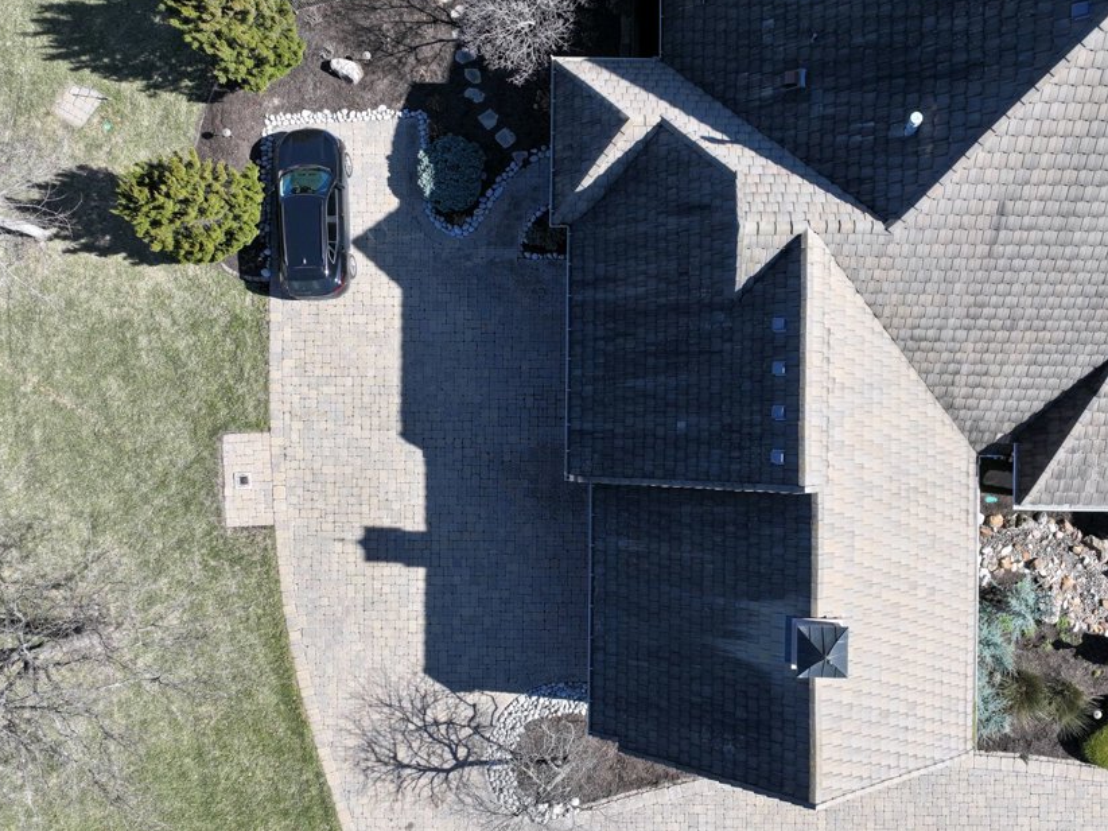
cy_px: 461
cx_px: 679
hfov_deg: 52.2
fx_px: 1120
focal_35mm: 35
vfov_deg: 40.6
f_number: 2.8
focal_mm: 12.29
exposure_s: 1/1000
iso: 100
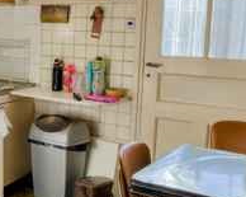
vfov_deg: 24.6
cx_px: 14
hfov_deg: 29.0
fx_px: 451
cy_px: 96
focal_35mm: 62
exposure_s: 1/640
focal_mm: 16
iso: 800
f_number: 8
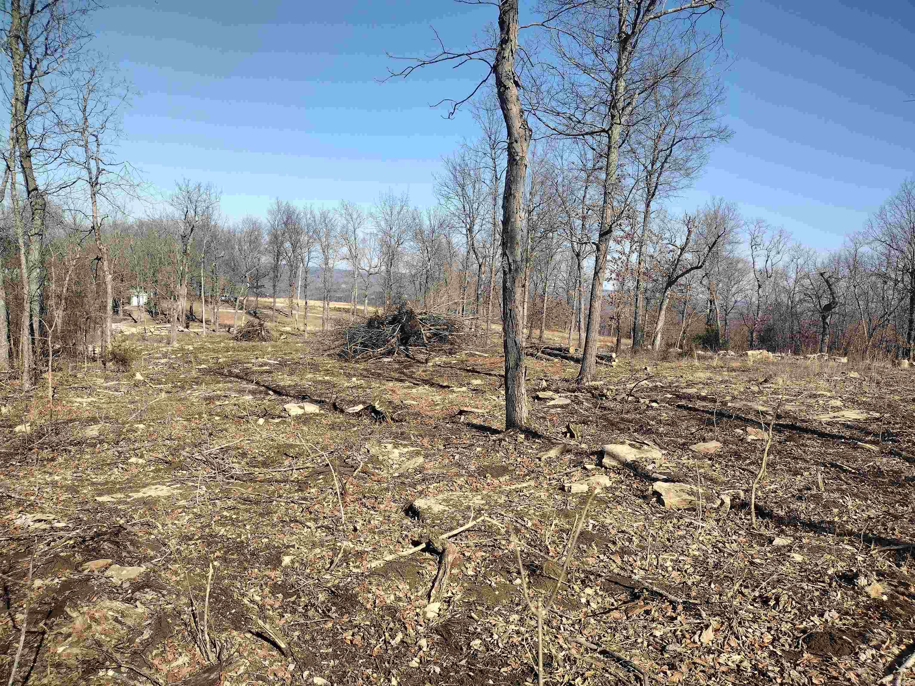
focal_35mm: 27
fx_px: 714
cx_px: 458
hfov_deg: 65.3
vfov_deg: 51.4
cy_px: 343
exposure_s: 1/1464
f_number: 1.7
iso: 100
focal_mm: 4.71
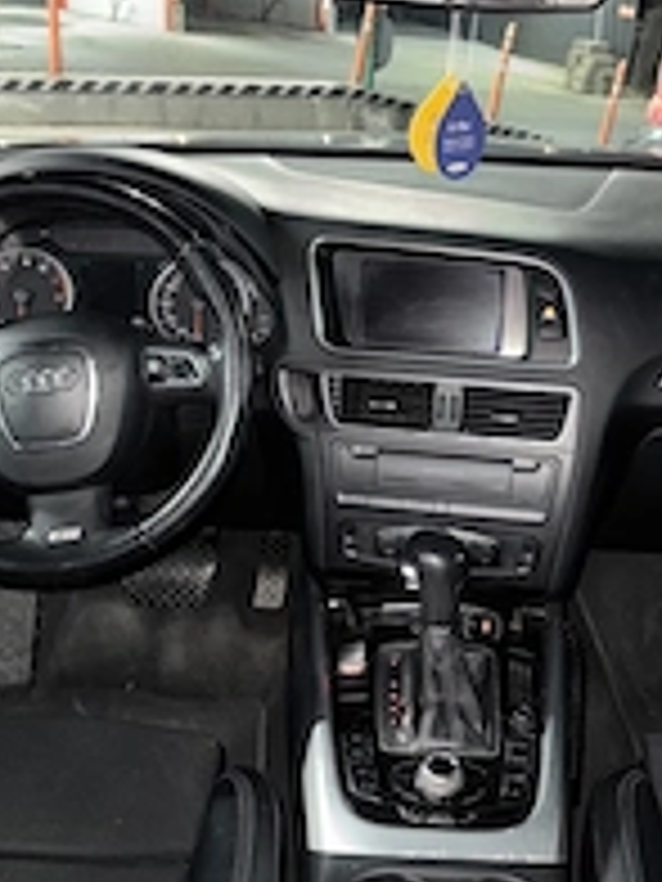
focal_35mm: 49
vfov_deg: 38.8
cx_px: 383
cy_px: 369
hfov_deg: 29.6
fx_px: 1249
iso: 250
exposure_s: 1/4
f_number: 1.78
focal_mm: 6.76
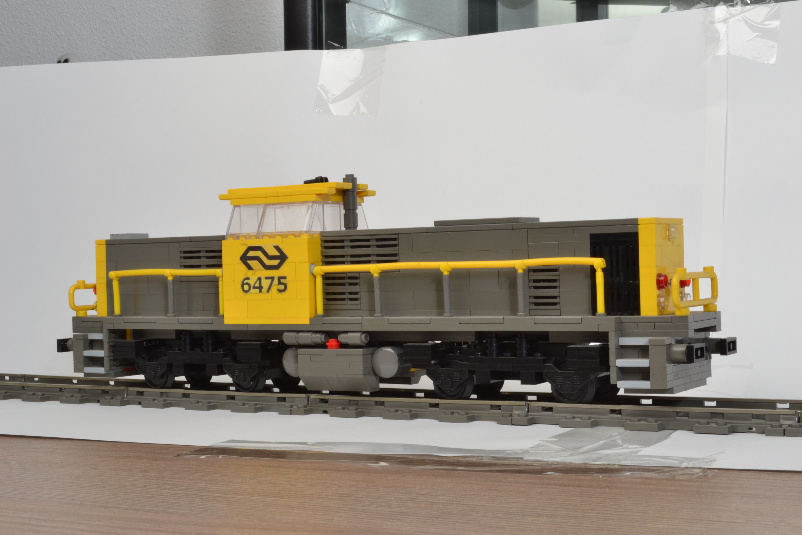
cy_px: 268
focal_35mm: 60
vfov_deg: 22.6
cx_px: 401
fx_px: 1337
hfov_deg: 33.4
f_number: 29
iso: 100
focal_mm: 40
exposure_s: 1/60
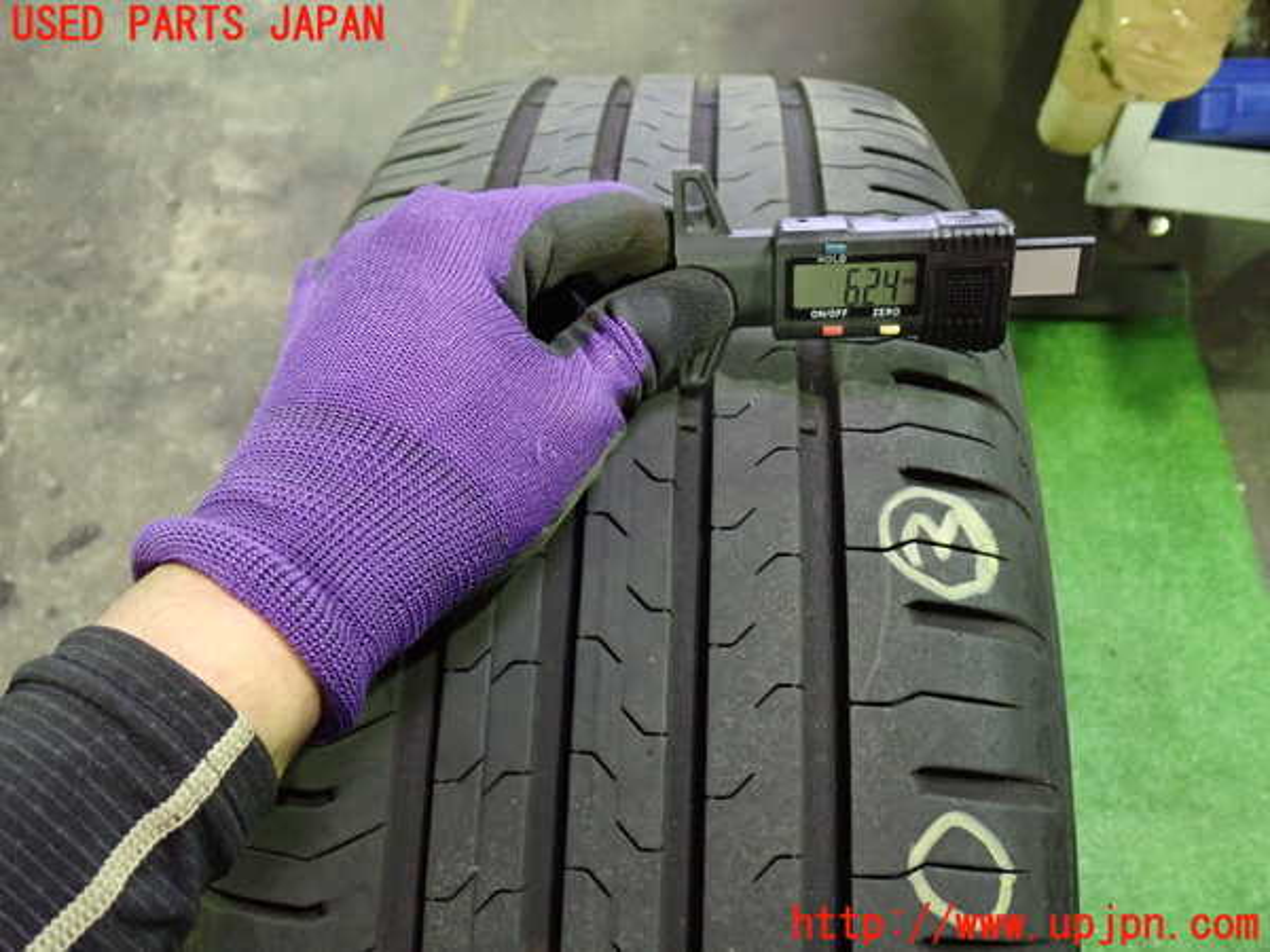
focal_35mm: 30
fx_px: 1101
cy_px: 476
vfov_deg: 46.8
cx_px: 635
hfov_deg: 60.0
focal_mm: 5.4
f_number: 2.3
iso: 800
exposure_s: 1/20
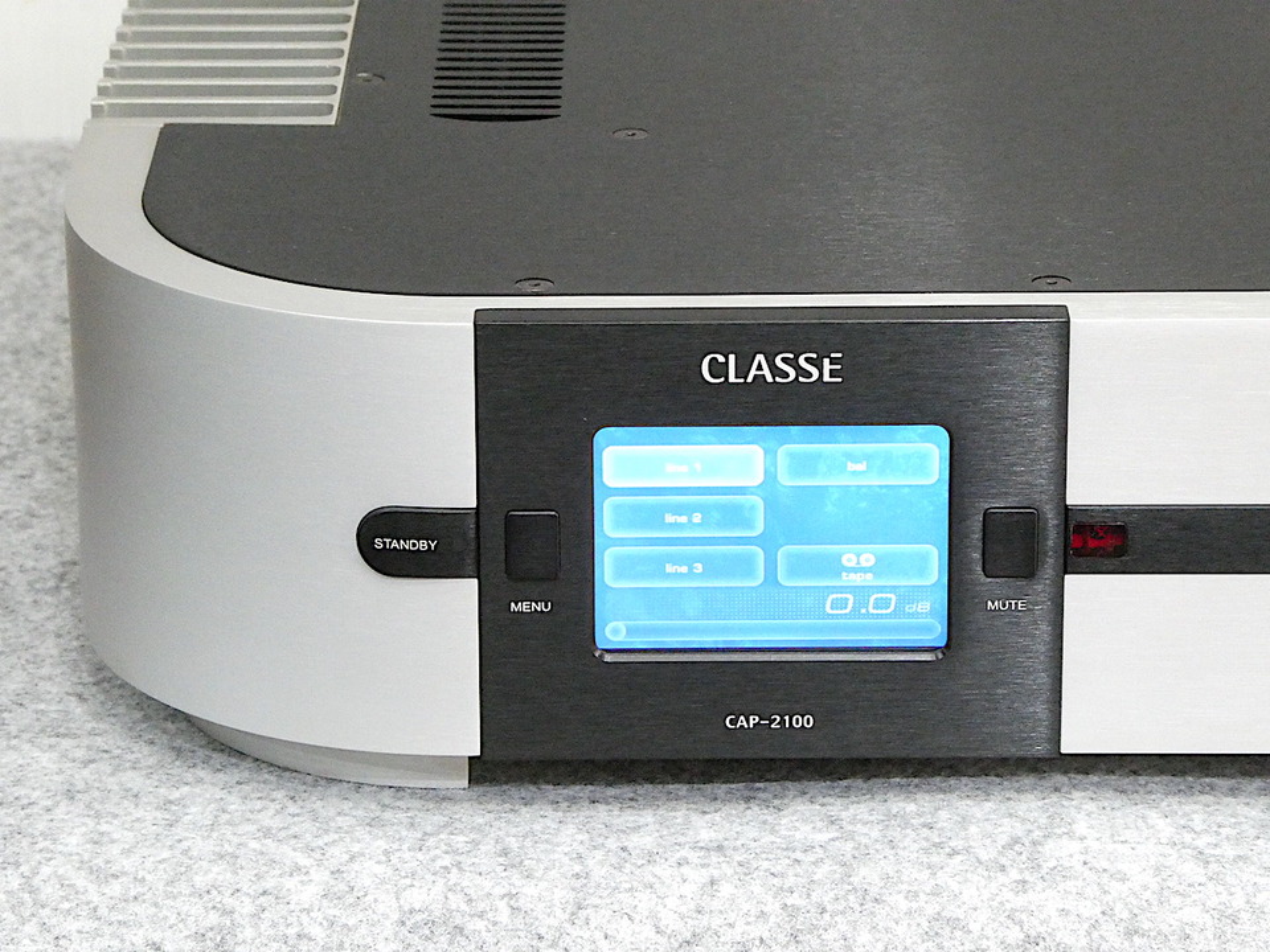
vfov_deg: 10.4
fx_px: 5246
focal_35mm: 143
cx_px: 635
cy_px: 476
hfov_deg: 13.8
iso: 1600
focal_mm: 25.6
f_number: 5.4
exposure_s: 1/50
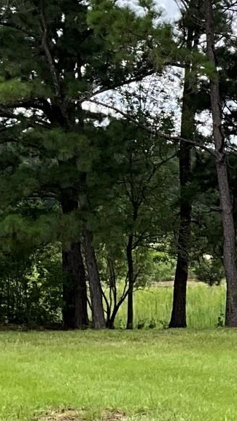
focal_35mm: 112
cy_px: 247
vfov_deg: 19.1
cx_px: 623
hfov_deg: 9.3
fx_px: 1252
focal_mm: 3
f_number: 1.8
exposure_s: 1/397
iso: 25
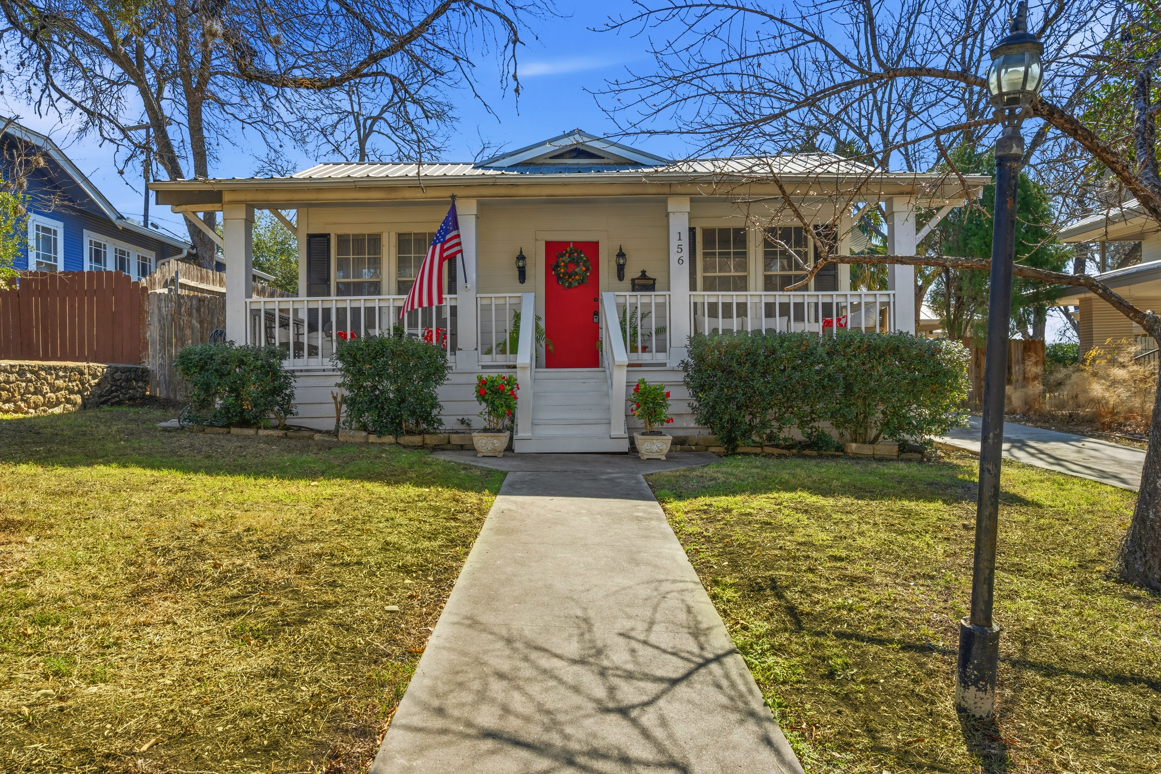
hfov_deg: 78.6
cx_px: 580
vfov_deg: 57.2
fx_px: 709
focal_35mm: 22
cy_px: 387
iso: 400
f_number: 10
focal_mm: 22
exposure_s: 1/1000
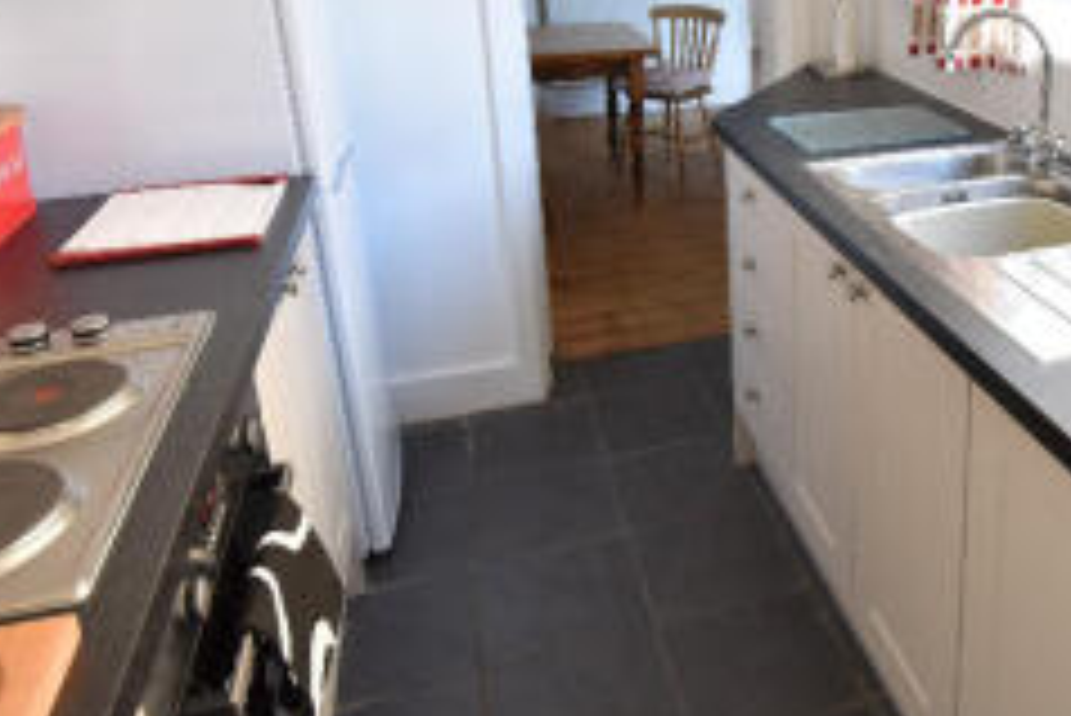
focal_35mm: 32
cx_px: 855
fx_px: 953
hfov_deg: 54.7
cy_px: 155
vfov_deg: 39.7
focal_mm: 16
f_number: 4
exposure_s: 1/60
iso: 800
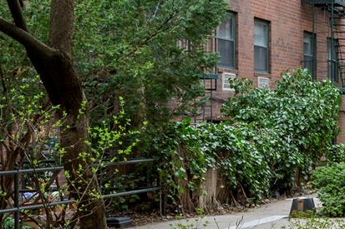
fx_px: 913
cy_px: 189
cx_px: 673
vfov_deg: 14.2
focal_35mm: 95
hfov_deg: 16.6
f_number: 11
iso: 200
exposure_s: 1/40
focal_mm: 20.5
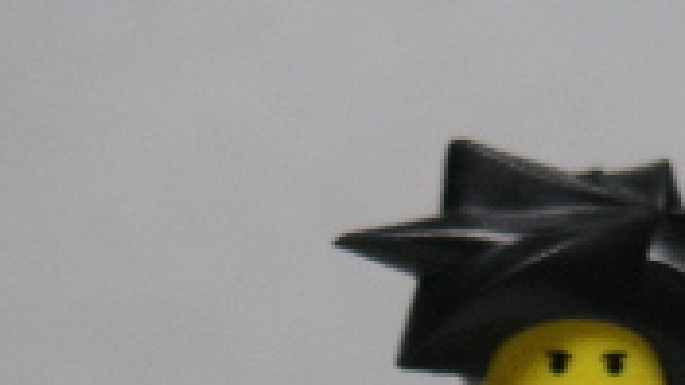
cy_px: 529
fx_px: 5286
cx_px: 434
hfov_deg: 7.4
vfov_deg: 4.2
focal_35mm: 291
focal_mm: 17.1
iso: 80
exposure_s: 1/111
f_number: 3.6
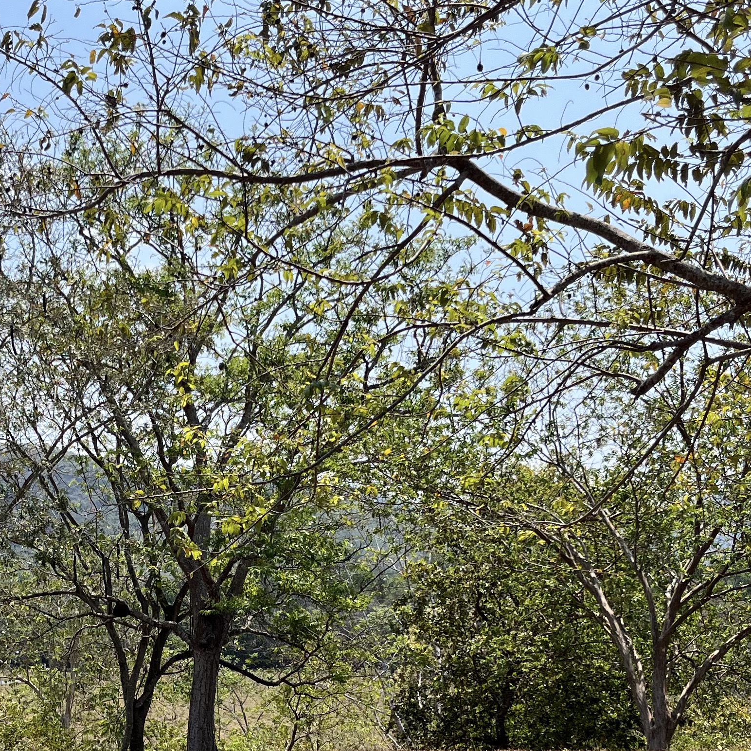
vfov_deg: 28.2
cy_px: 558
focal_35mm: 60
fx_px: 1473
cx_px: 196
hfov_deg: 28.2
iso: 50
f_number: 1.6
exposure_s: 1/3049
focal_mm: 5.1
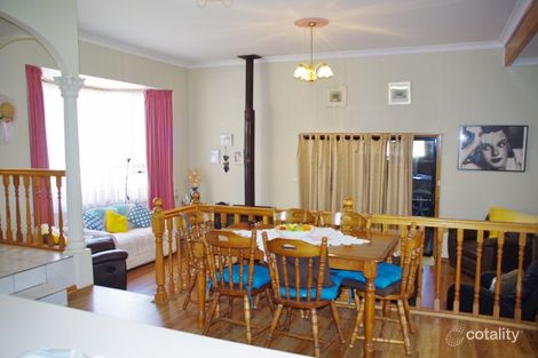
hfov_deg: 67.4
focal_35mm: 27
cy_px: 179
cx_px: 269
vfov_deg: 47.9
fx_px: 403
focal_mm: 18
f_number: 3.5
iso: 400
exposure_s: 1/25
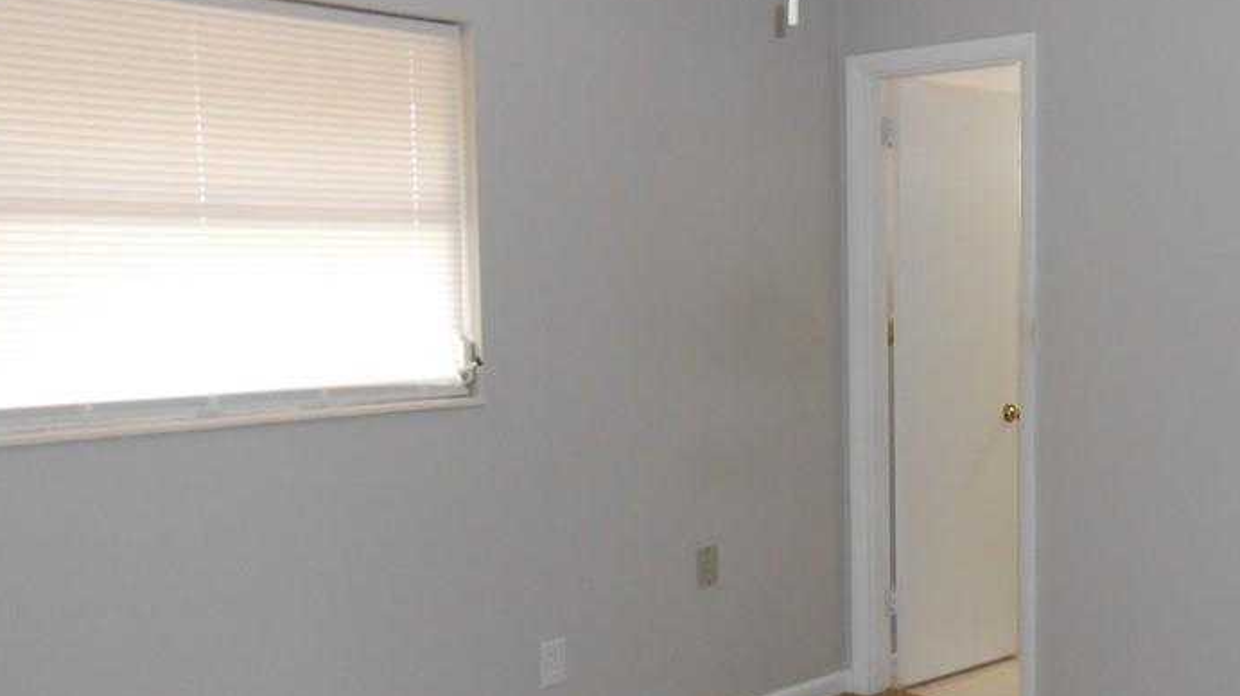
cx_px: 897
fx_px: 1380
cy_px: 404
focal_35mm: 42
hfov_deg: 47.0
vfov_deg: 28.3
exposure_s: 1/25
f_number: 3.5
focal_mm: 4.6
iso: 250
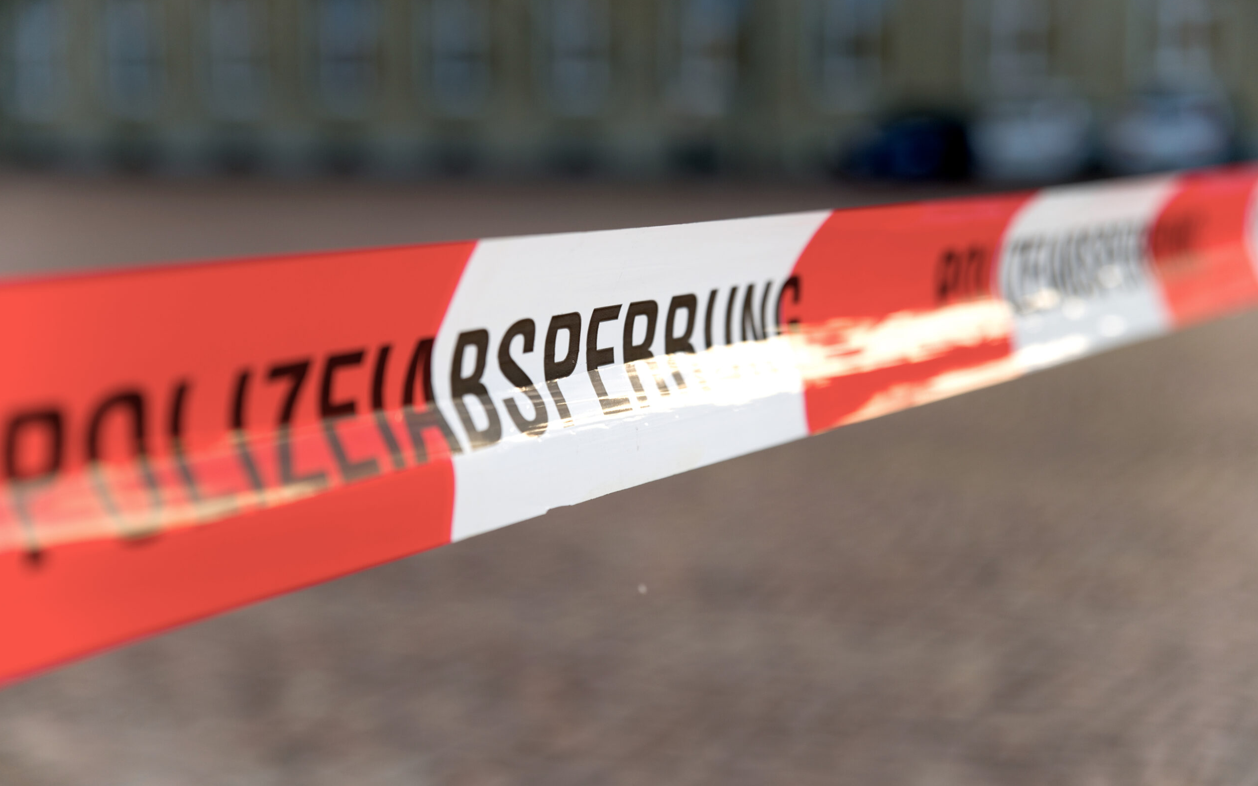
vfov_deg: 18.1
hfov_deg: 28.6
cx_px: 624
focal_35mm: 72
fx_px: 2468
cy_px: 389
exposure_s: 1/320
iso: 100
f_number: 3.5
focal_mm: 70
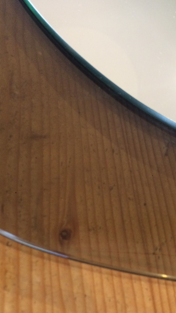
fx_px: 324
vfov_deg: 51.5
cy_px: 177
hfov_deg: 30.4
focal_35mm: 39
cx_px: 96
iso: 320
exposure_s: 1/33
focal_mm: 4.15
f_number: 2.2
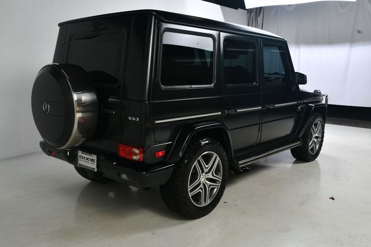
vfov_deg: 38.8
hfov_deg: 55.8
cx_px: 186
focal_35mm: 34
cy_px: 124
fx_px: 350
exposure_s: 1/160
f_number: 13
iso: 100
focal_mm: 23
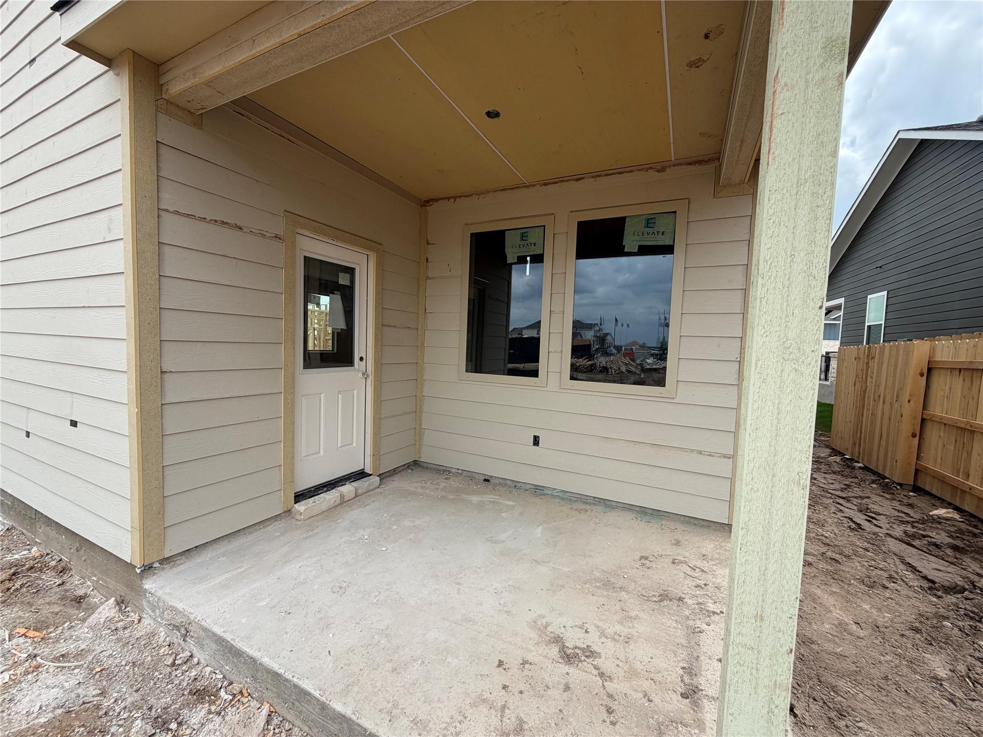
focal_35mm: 14
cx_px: 492
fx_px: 398
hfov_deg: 102.1
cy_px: 368
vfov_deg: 85.7
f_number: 2.2
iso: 40
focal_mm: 2.22
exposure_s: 1/770
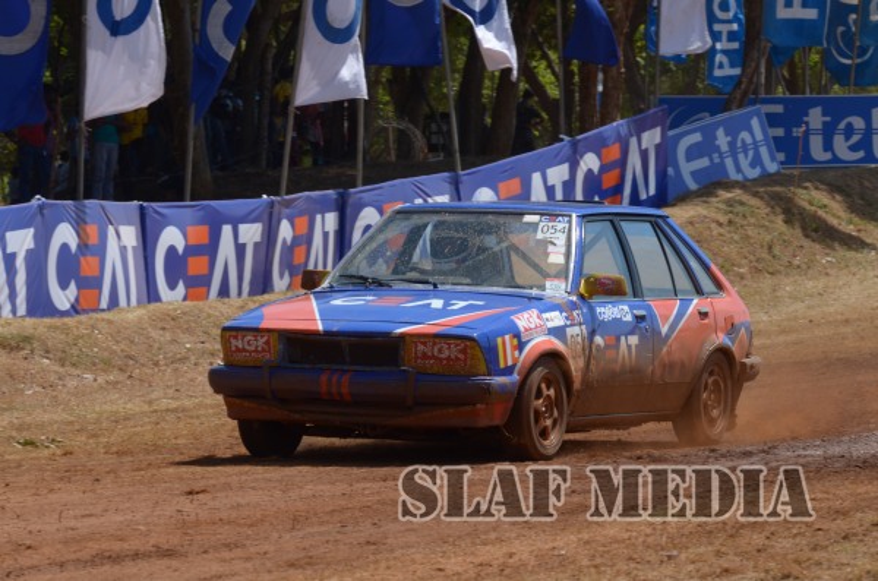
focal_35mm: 248
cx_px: 439
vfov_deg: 5.5
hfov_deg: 8.3
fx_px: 6022
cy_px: 290
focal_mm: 165
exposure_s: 1/500
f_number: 9
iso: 200
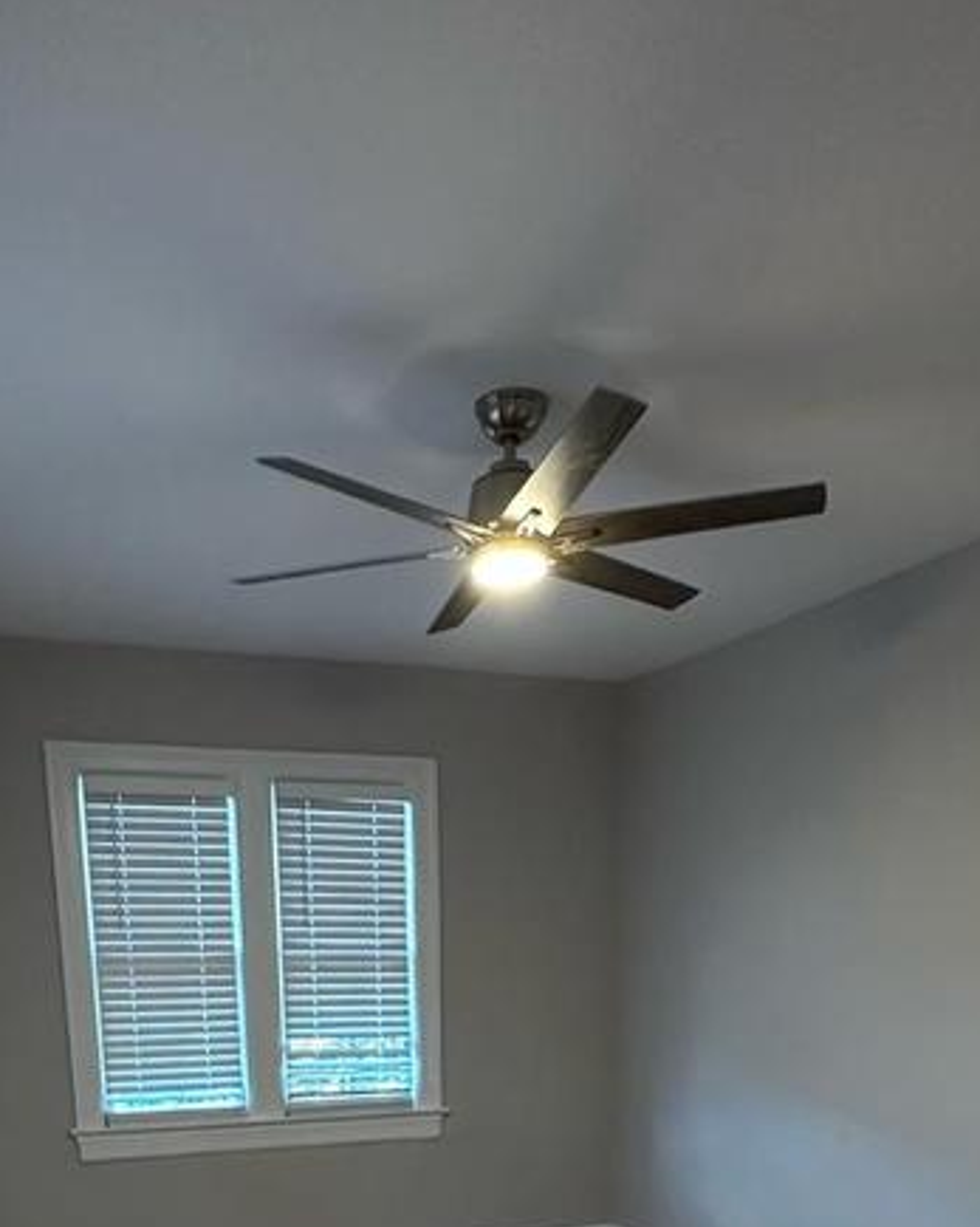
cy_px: 1295
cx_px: 394
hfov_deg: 43.1
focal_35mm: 34
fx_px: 1233
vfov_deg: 43.2
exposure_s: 1/60
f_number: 2.2
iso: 500
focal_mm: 2.22
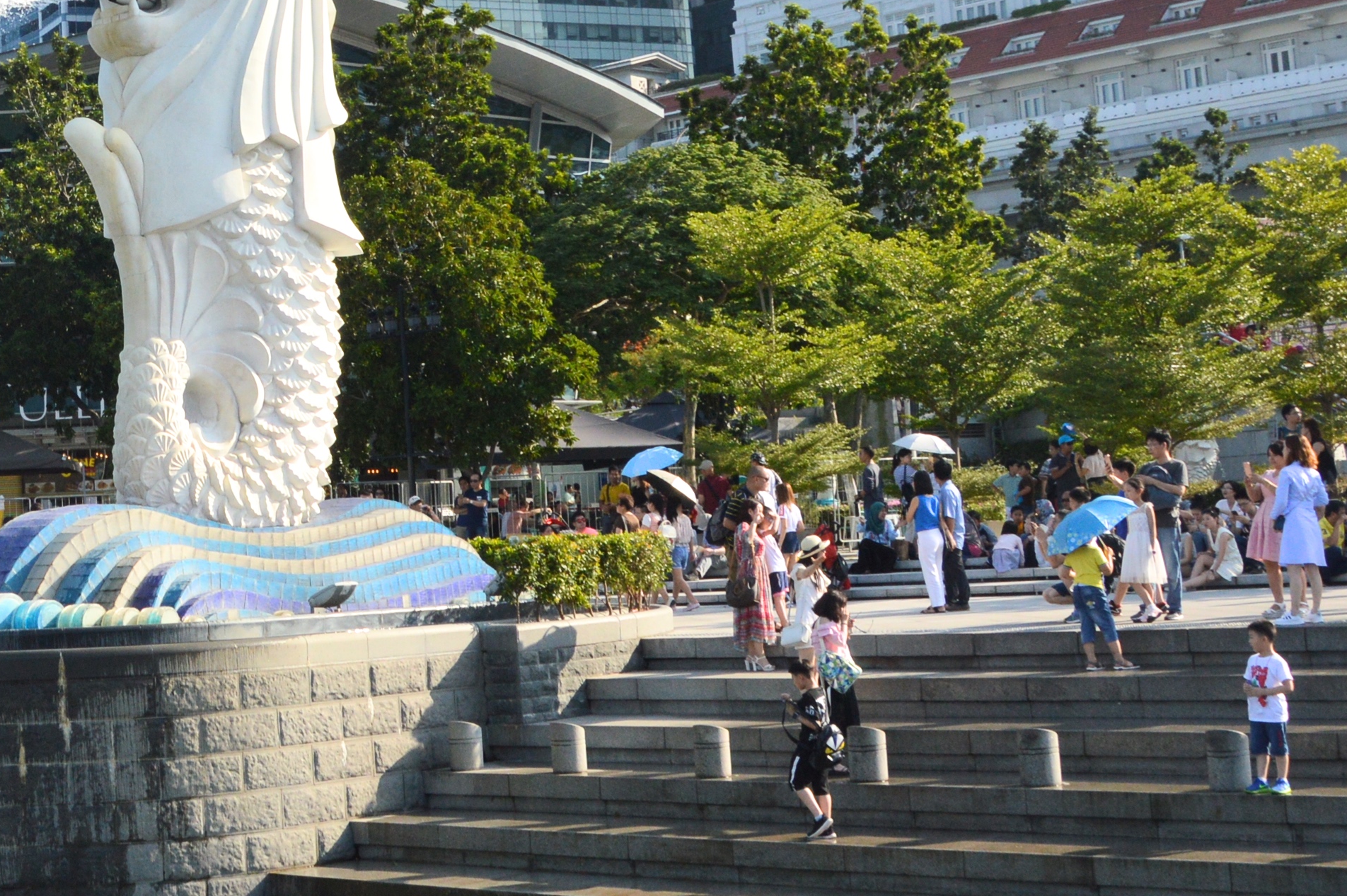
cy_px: 180
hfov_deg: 29.7
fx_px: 2393
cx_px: 62
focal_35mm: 64
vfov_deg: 21.0
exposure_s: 1/400
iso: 400
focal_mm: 18
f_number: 10
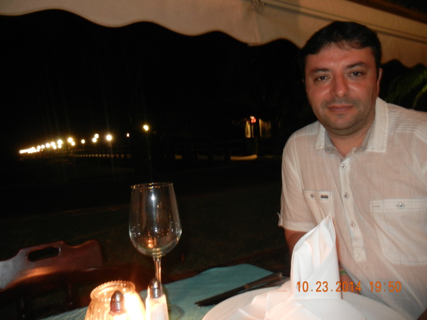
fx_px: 370
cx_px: 214
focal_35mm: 30
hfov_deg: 60.0
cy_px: 160
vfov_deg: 46.8
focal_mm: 5.4
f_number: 3.5
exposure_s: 1/2
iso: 400
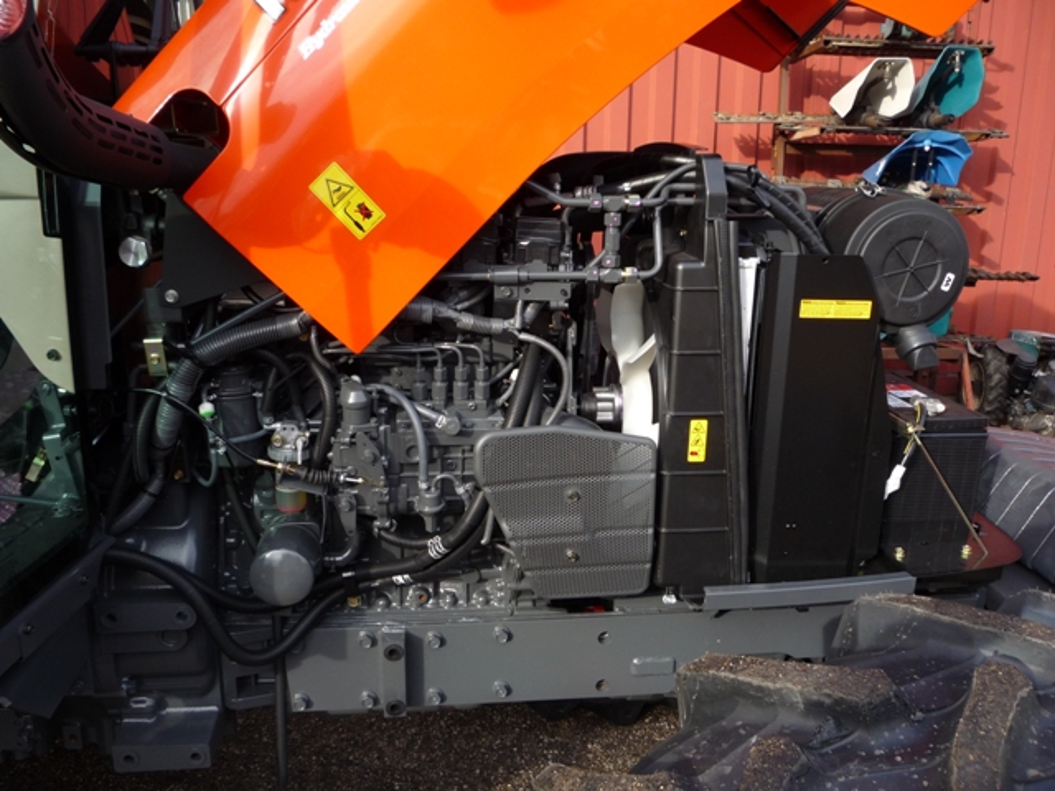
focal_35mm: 30
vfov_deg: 46.8
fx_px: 914
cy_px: 396
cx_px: 528
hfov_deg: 60.0
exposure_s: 1/100
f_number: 3.5
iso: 100
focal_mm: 5.2
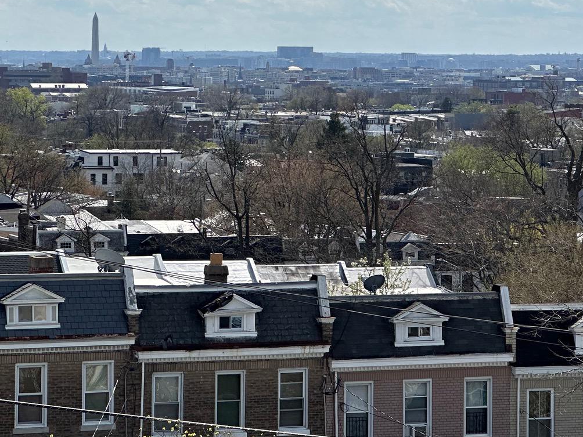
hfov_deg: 12.6
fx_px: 2644
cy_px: 67
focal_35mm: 157
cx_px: 195
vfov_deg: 9.4
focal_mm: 9
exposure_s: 1/1908
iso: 32
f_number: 2.8
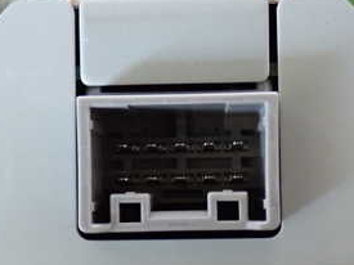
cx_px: 166
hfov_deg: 23.6
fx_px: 848
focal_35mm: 83
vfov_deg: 17.7
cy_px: 180
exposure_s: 1/30
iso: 800
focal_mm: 6.83
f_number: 2.7
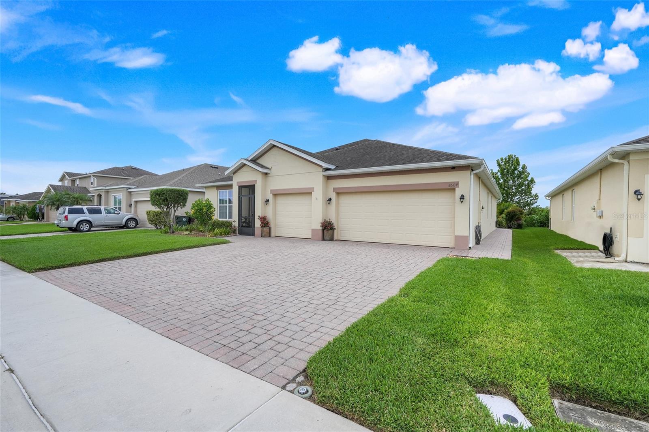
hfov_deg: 95.0
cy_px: 216
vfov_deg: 72.0
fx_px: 297
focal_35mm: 16
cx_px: 324
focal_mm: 16.5
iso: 250
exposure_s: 1/80
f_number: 9
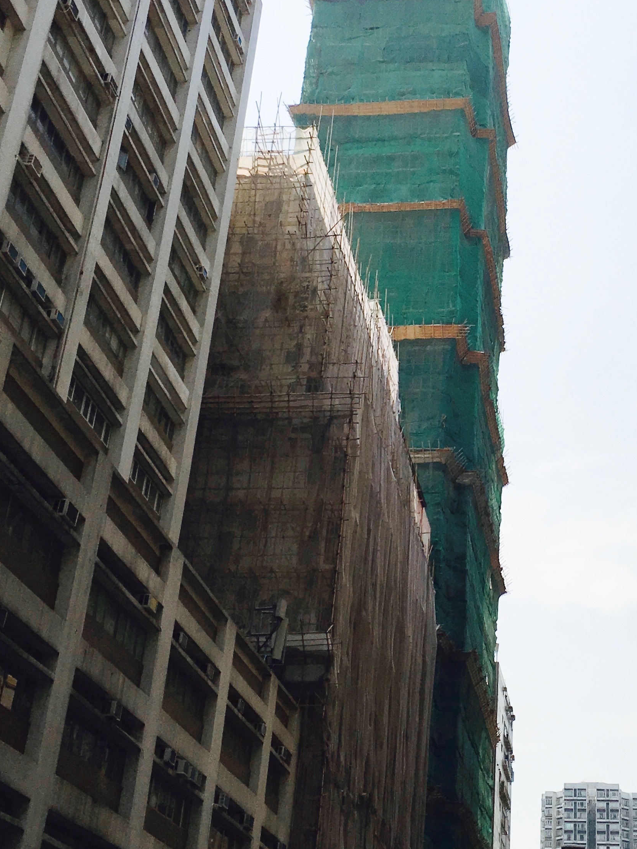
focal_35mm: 53
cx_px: 479
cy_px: 404
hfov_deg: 27.2
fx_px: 1300
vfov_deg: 36.2
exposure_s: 1/3497
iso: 25
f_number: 2.2
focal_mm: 4.15
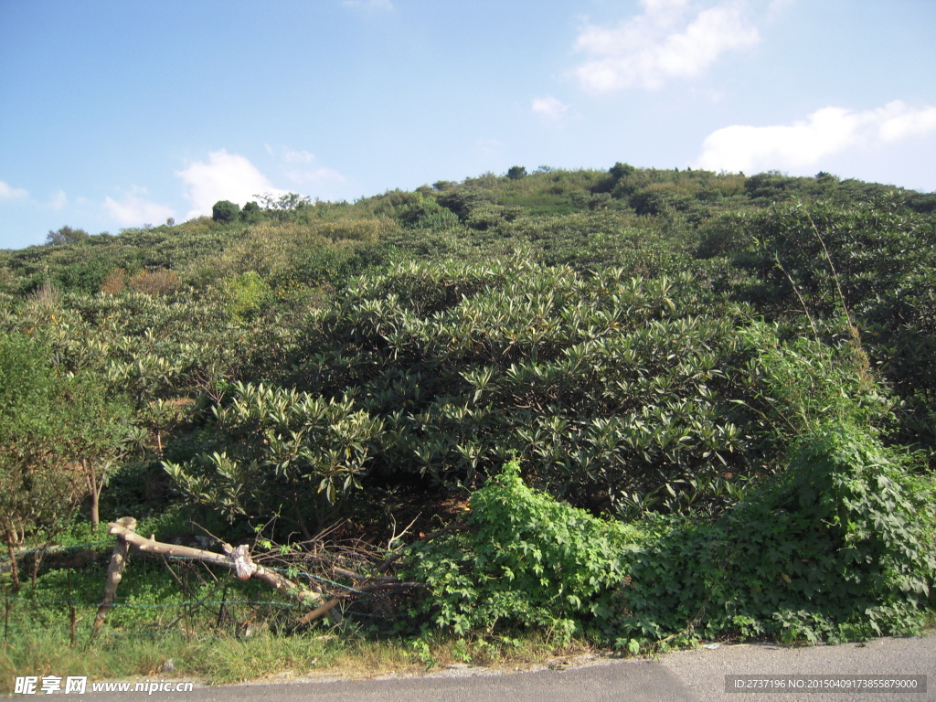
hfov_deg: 63.4
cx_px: 468
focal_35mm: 28
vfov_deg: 49.7
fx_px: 757
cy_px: 351
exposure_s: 1/250
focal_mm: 5
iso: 160
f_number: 5.4
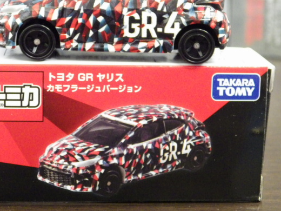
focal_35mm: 107
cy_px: 82
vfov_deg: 13.8
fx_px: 869
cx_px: 113
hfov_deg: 18.4
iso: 1600
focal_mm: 15.6
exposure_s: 1/15
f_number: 4.4
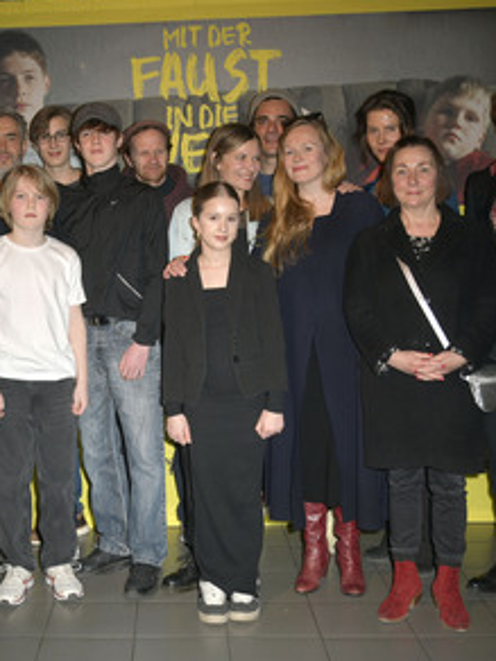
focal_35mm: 46
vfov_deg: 41.2
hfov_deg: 31.1
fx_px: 879
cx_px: 146
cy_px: 335
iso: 200
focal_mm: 31
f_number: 5.6
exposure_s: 1/200
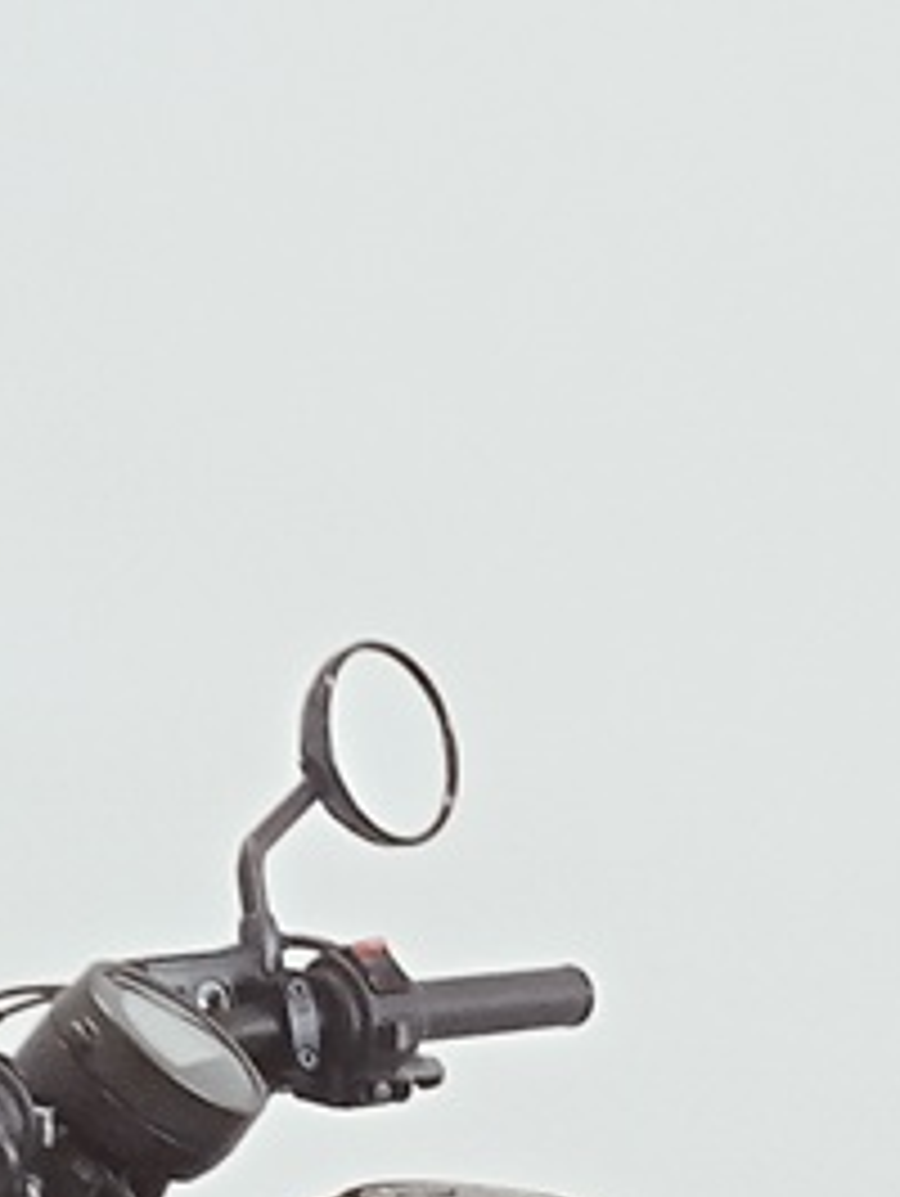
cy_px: 1411
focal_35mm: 157
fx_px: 5434
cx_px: 1148
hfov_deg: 9.3
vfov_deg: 12.3
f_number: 2.2
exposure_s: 1/33.3
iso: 153
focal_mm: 3.46
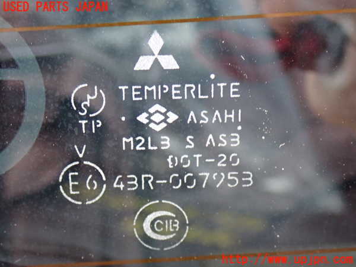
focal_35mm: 71
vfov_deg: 20.7
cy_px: 134
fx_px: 730
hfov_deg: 27.4
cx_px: 178
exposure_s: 1/50
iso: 800
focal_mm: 12.73
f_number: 3.9
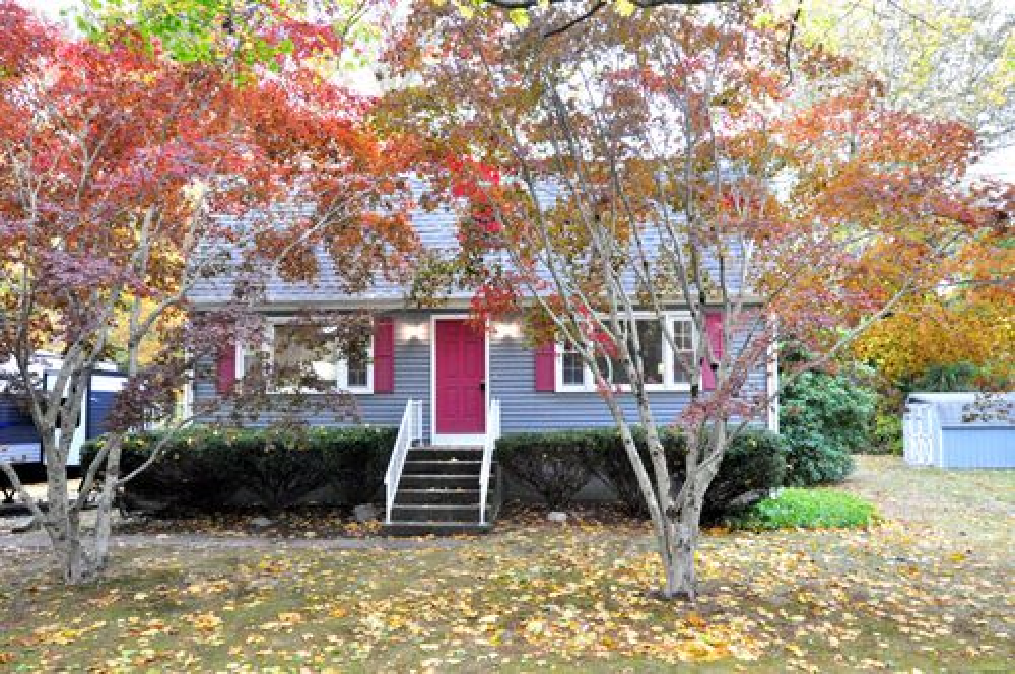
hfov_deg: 81.3
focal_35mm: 21
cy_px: 337
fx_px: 591
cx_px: 508
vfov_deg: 59.4
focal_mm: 14
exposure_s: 1/60
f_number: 8
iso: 2000
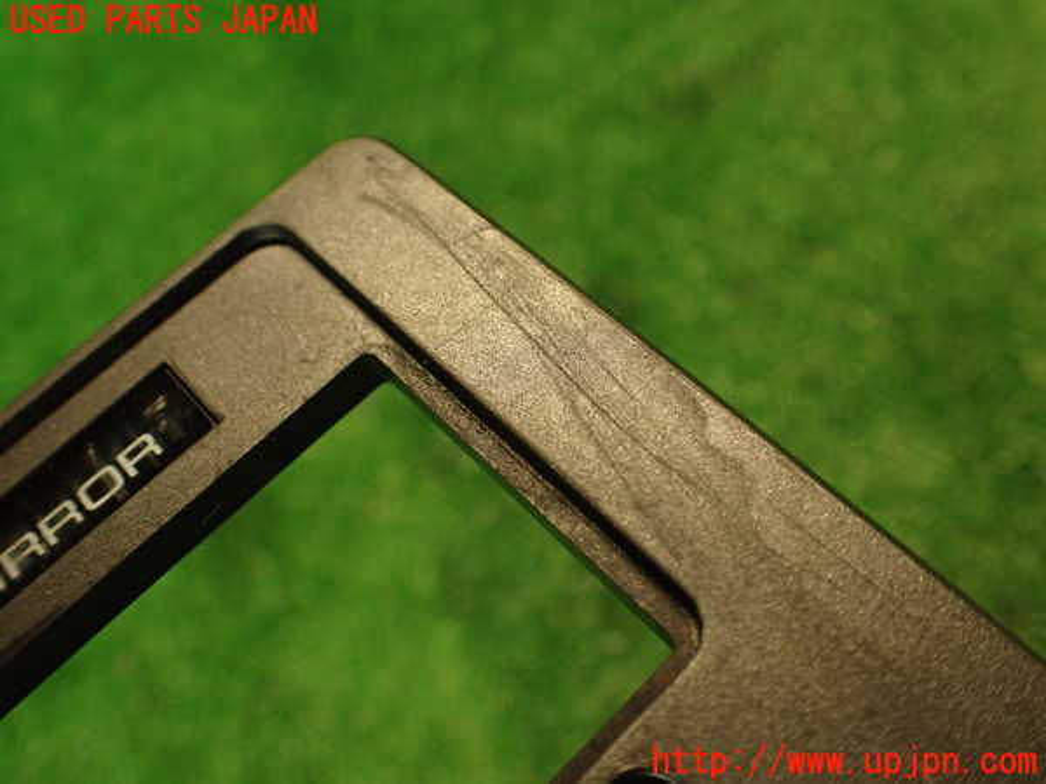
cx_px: 523
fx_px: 967
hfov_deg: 56.8
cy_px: 392
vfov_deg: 44.2
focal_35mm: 32
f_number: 2.4
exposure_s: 1/30
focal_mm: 5.79
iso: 320
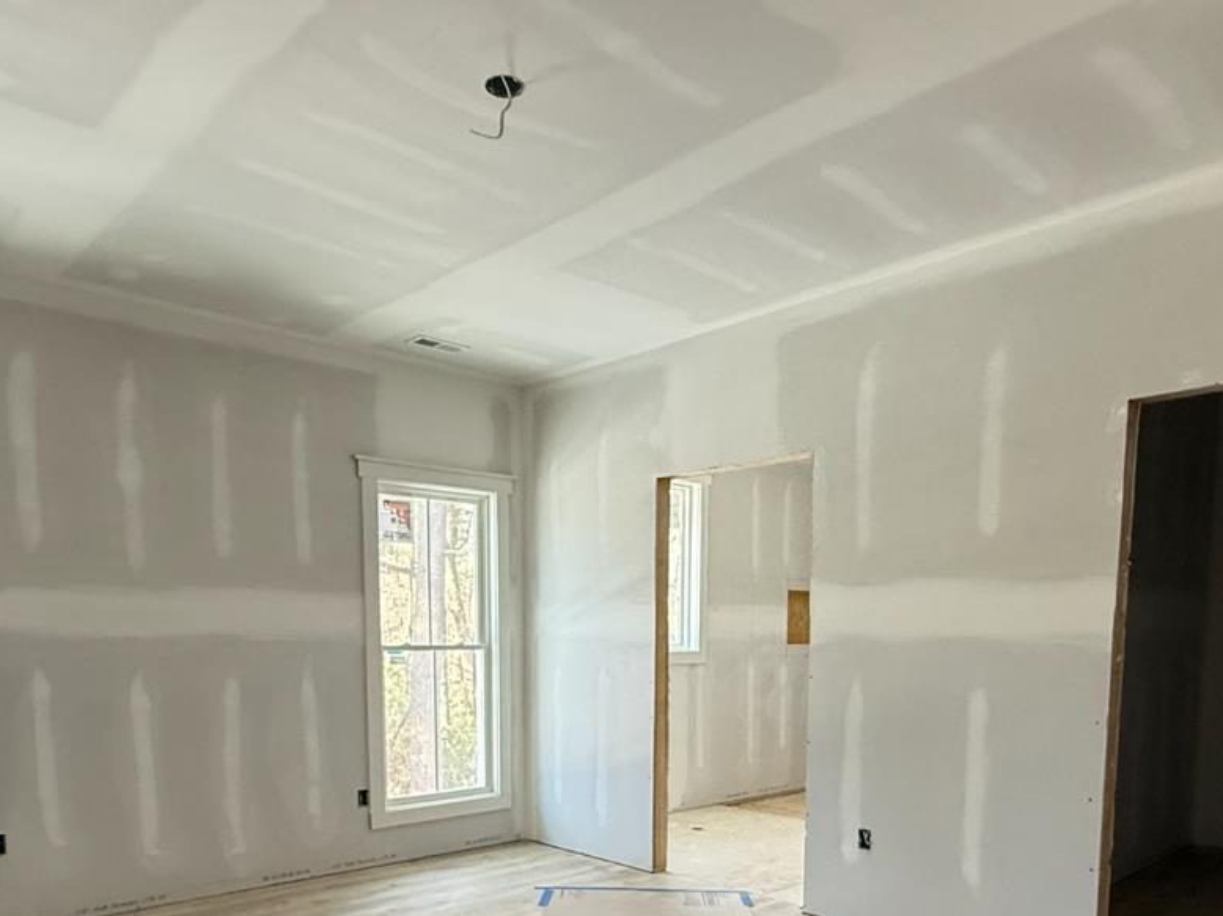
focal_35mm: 27
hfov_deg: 65.3
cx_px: 596
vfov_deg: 48.4
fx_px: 954
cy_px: 733
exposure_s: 1/89
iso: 400
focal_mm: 2.22
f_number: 2.2
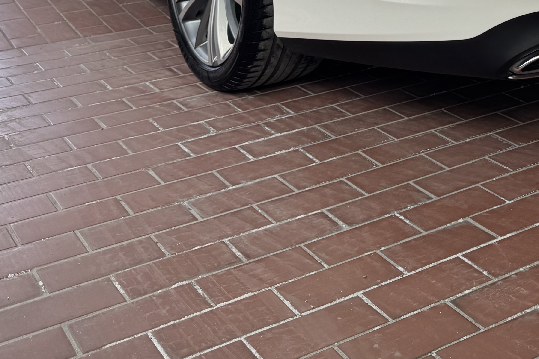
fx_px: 913
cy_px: -115
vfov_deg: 20.3
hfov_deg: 31.4
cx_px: 479
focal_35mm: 61
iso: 80
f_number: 1.78
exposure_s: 1/376
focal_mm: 6.76
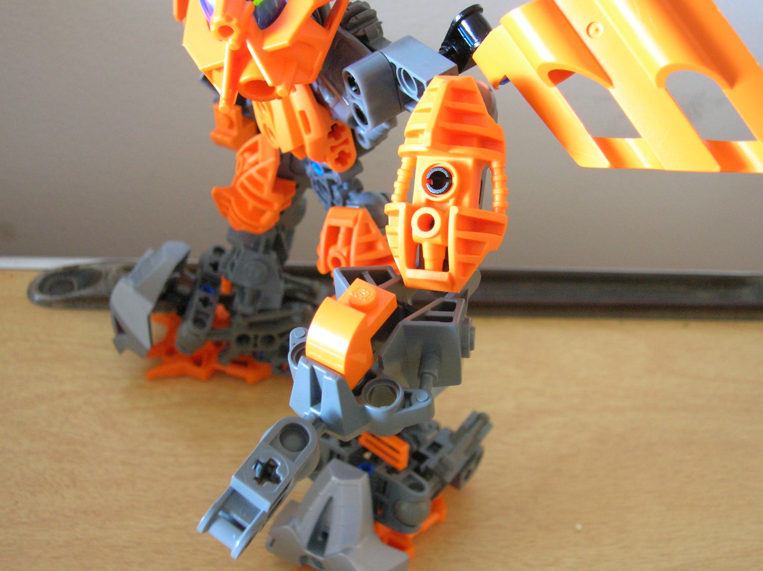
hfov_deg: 44.8
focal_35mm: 42
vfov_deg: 34.3
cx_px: 382
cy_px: 286
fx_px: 925
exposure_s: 1/1.3
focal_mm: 7
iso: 200
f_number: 3.1
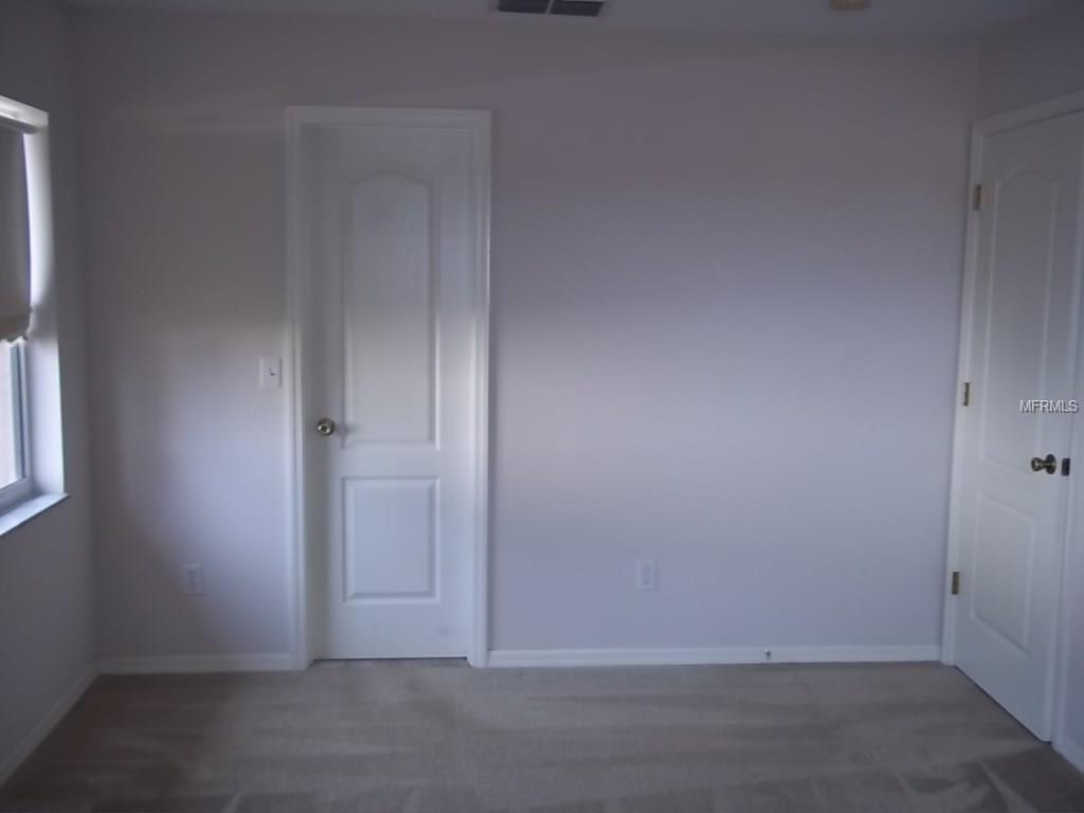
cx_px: 542
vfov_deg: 39.7
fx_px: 1127
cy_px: 406
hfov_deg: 51.4
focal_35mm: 36
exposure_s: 1/30
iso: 80
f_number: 3.1
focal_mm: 6.5
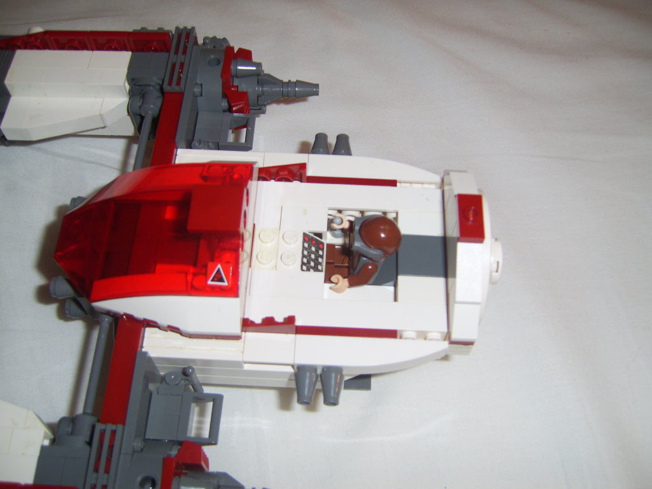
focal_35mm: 38
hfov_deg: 49.0
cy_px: 244
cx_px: 326
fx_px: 716
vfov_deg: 37.7
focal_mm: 7.8
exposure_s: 1/30
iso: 100
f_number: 2.8
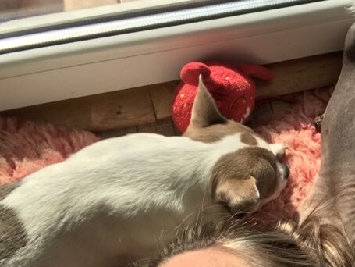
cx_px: 313
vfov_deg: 20.1
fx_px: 739
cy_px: 231
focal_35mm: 72
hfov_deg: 26.2
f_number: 2.2
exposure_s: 1/677
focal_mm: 2.87
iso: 25
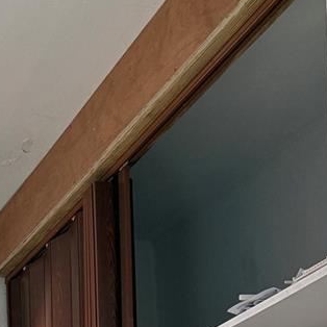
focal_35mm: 81
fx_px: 866
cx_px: -8
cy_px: 600
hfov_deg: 20.6
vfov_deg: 17.2
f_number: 1.78
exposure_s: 1/60
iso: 250
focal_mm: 6.76
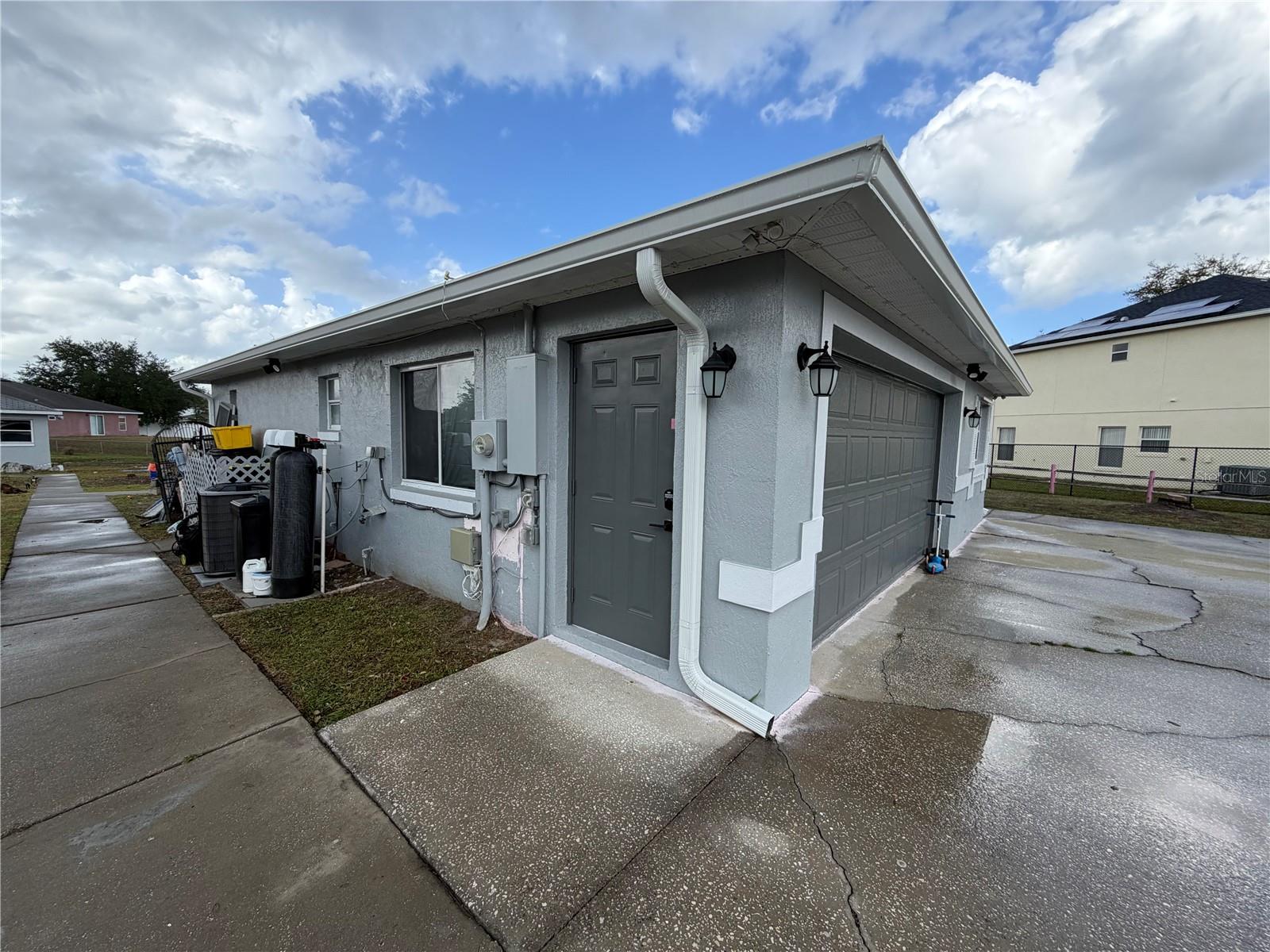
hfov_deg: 102.1
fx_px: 514
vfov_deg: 85.7
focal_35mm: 14
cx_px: 635
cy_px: 476
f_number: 2.2
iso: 40
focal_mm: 2.22
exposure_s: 1/679
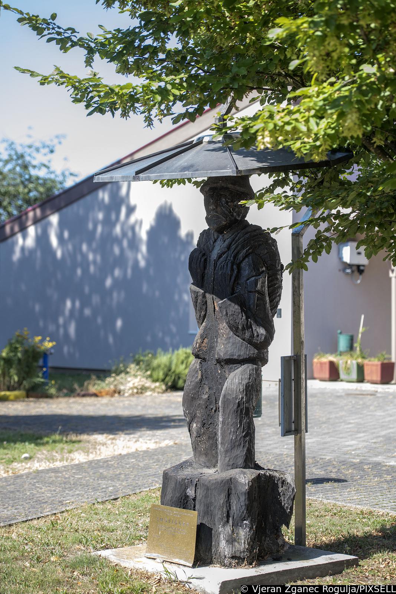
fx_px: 1320
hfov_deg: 17.1
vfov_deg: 25.4
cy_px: 297
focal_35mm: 80
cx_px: 198
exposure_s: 1/250
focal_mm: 80
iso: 200
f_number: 5
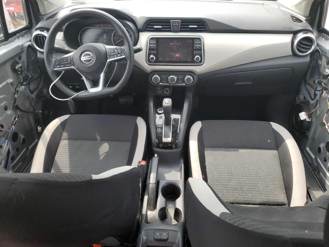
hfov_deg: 67.3
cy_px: 124
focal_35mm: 26
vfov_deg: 53.1
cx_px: 164
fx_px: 247
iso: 50
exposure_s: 1/385
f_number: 1.5
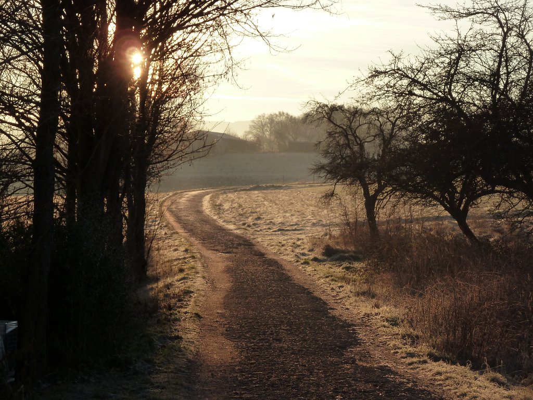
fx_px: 1709
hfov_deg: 17.7
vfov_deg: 13.3
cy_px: 200
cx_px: 266
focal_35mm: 111
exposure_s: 1/400
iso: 125
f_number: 4.4
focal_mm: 18.2
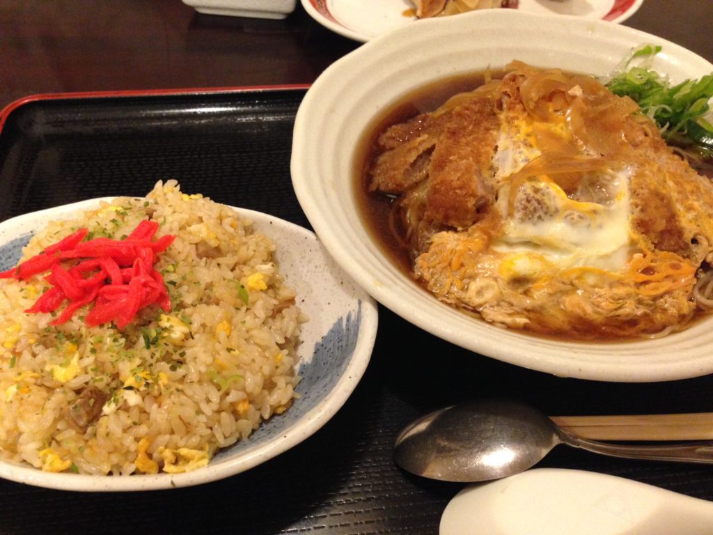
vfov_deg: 42.9
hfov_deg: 55.4
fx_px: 680
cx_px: 356
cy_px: 268
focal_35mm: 33
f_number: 2.4
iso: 400
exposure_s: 1/17
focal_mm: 4.12
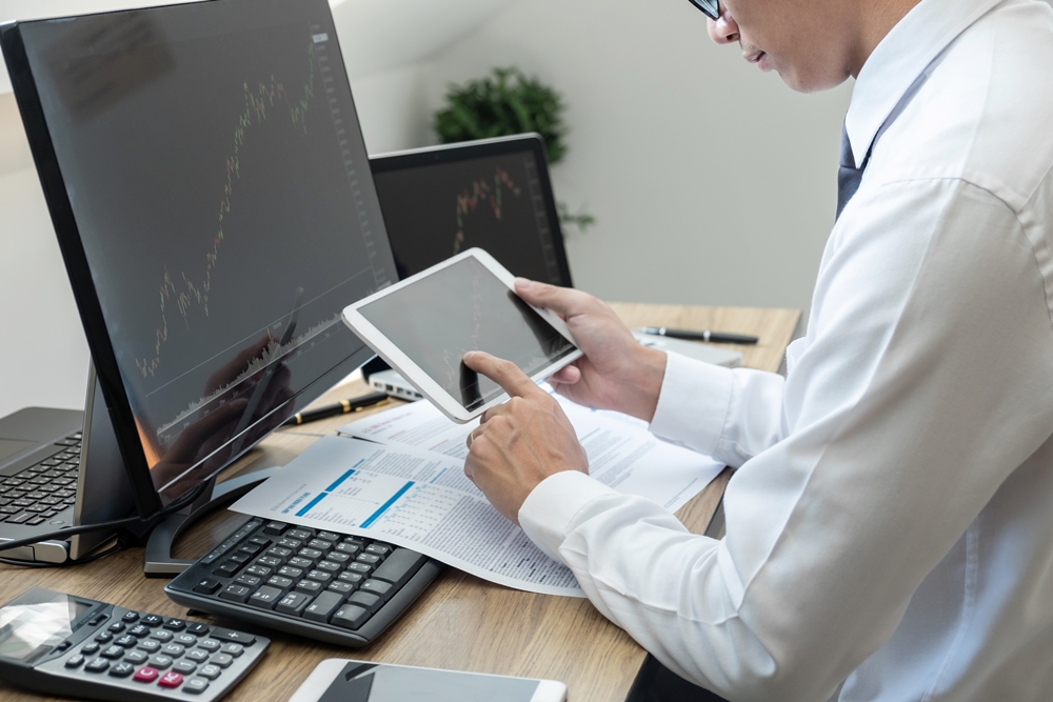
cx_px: 526
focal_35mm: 61
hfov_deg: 32.9
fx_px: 1784
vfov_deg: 22.3
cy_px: 351
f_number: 4
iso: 320
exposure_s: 1/80
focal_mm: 40.7
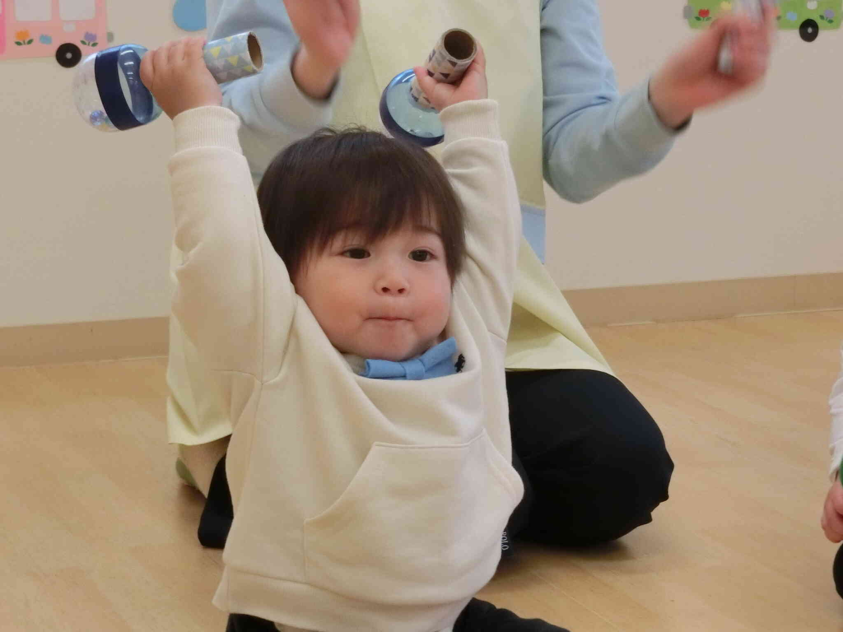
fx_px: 2606
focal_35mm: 107
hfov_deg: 18.4
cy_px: 316
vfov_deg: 13.8
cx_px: 422
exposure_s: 1/100
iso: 640
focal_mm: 19.1
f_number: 5.7
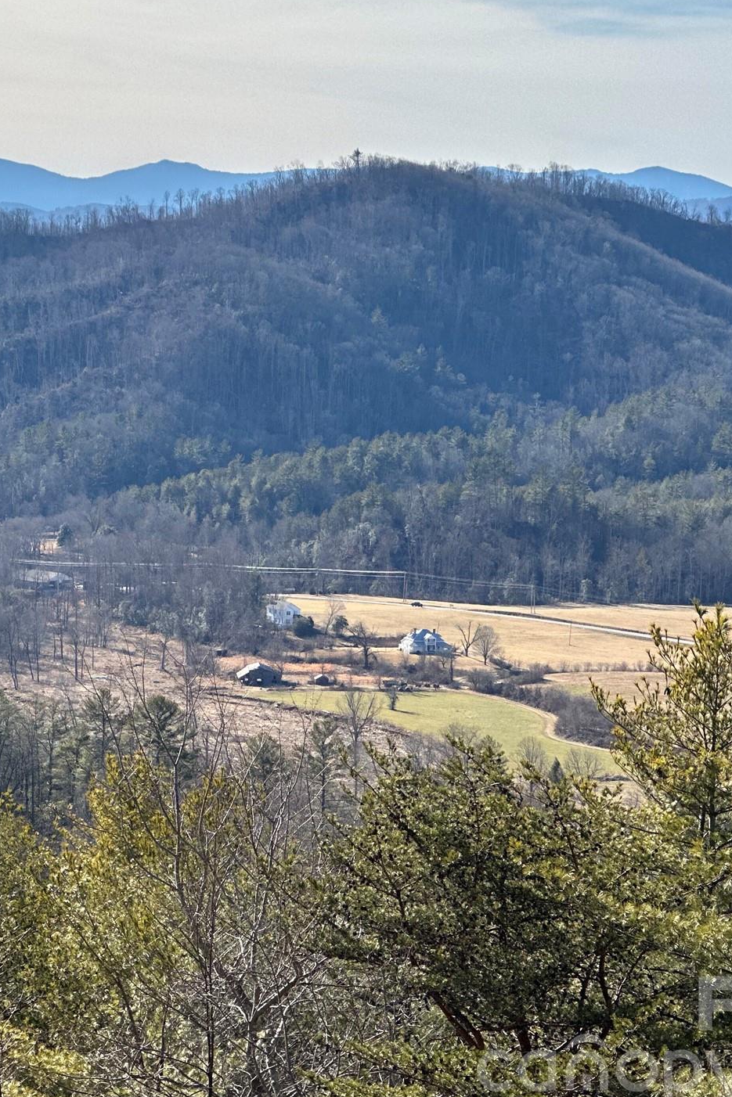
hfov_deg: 11.7
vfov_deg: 17.5
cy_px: 529
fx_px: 3567
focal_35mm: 117
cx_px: 146
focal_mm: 9
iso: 32
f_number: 2.8
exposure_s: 1/619
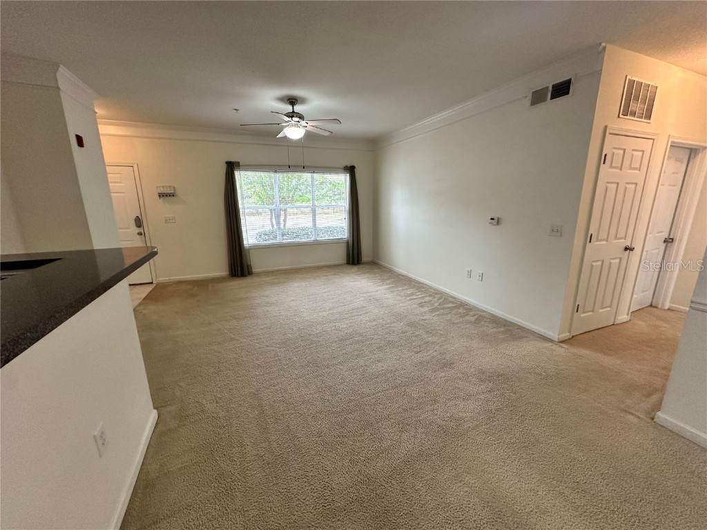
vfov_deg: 85.7
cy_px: 265
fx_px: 286
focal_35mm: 14
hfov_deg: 102.1
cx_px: 354
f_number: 2.2
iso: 250
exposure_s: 1/120
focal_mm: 2.22
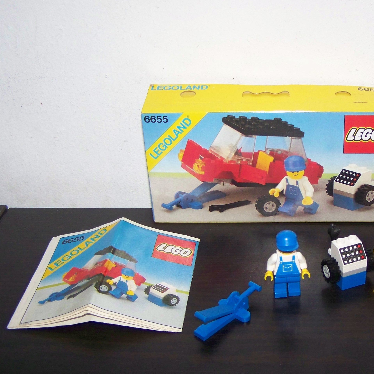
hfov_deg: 31.0
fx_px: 660
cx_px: 284
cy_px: 203
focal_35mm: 54
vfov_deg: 31.6
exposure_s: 1/30
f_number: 2.8
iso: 200
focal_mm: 6.3
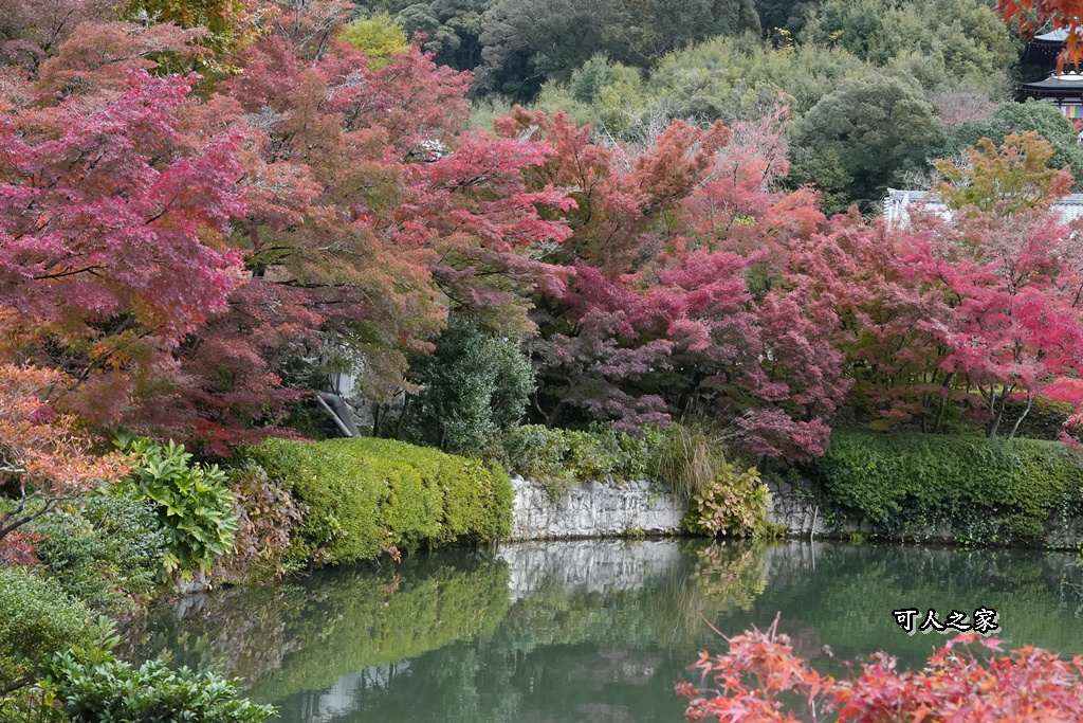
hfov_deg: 36.2
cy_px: 362
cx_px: 542
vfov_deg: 24.6
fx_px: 1655
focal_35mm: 55
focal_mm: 36.7
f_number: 8
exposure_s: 1/640
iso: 3200
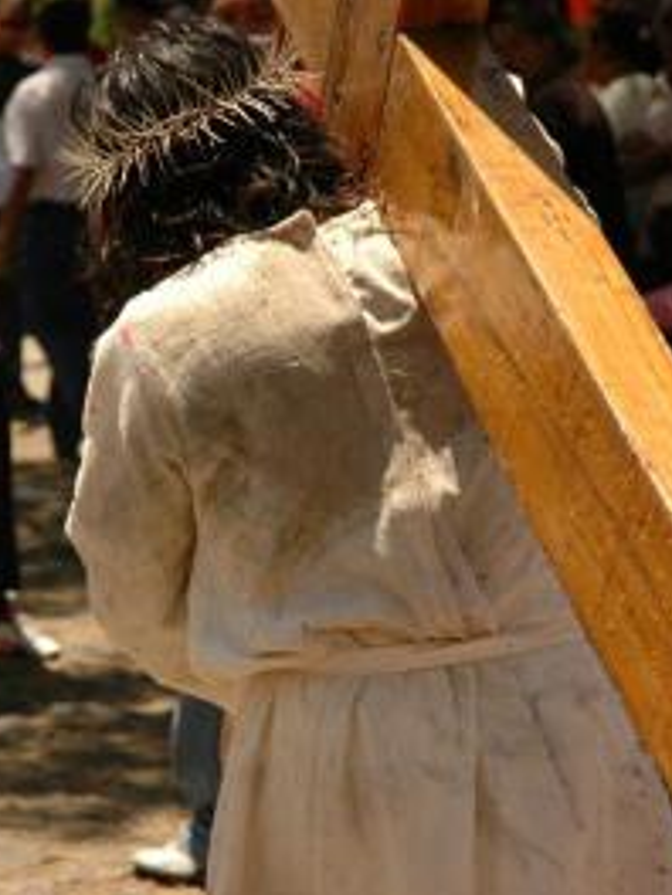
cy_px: 448
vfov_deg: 12.9
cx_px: 244
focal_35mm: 153
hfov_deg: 9.7
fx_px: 3960
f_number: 4.5
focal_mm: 70
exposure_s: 1/1250
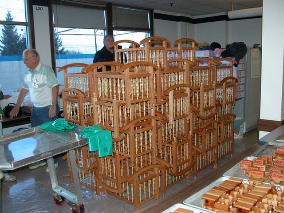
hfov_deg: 54.0
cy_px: 106
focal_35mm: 34
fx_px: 279
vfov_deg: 41.8
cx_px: 142
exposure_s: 1/30
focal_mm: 8.9
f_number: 2.8
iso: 100
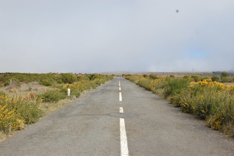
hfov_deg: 62.0
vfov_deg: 43.5
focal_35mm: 30
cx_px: 117
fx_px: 195
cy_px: 78
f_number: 9
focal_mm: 20
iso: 200
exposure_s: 1/320
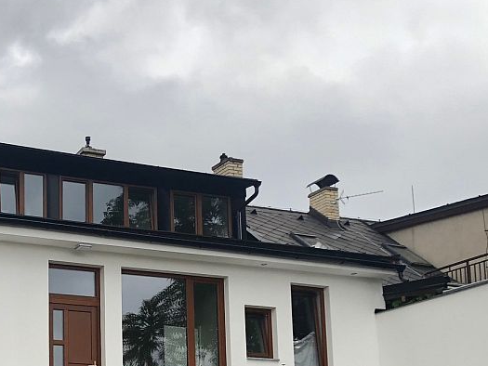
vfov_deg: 22.1
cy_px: 367
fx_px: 902
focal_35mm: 64
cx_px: 10
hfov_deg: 28.5
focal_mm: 4
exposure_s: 1/361
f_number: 1.8
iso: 20
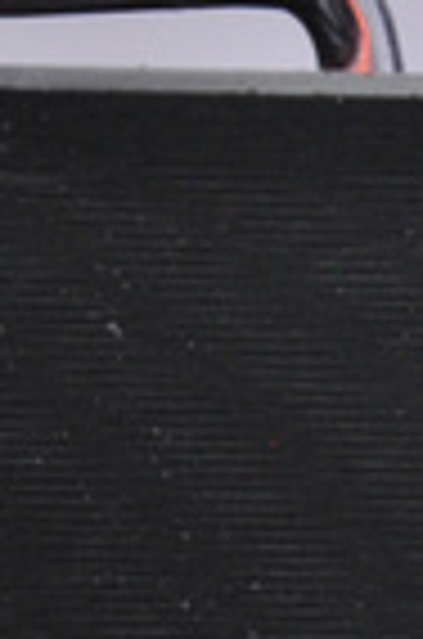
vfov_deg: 4.1
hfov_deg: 2.7
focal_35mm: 501
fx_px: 8866
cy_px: 688
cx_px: 439
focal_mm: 105
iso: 3200
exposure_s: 1/125
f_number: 9.5
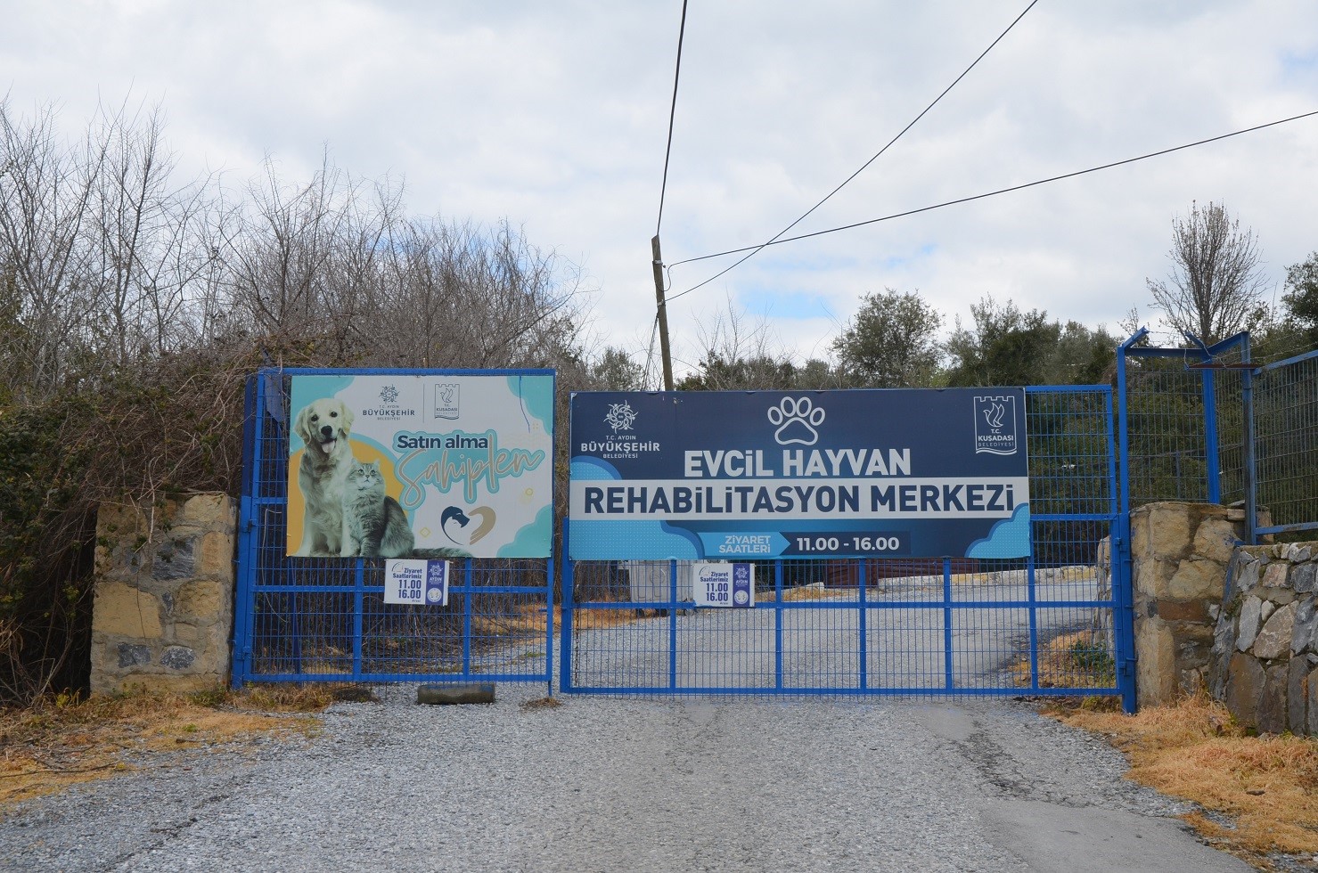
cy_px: 436
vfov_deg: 30.7
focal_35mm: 44
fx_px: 1589
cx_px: 659
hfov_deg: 45.0
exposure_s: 1/400
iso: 400
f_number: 10
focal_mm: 29
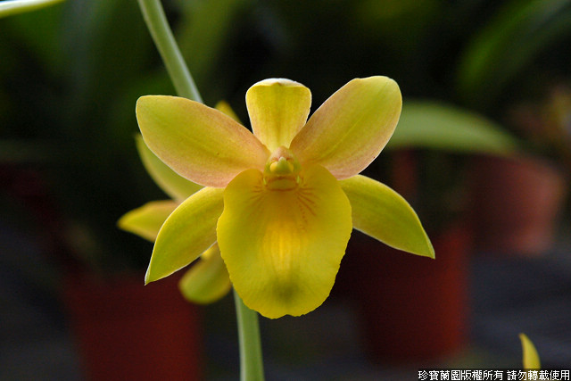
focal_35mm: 57
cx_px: 286
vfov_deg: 23.8
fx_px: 904
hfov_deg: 35.0
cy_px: 190
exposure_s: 1/40
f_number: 8
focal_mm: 38
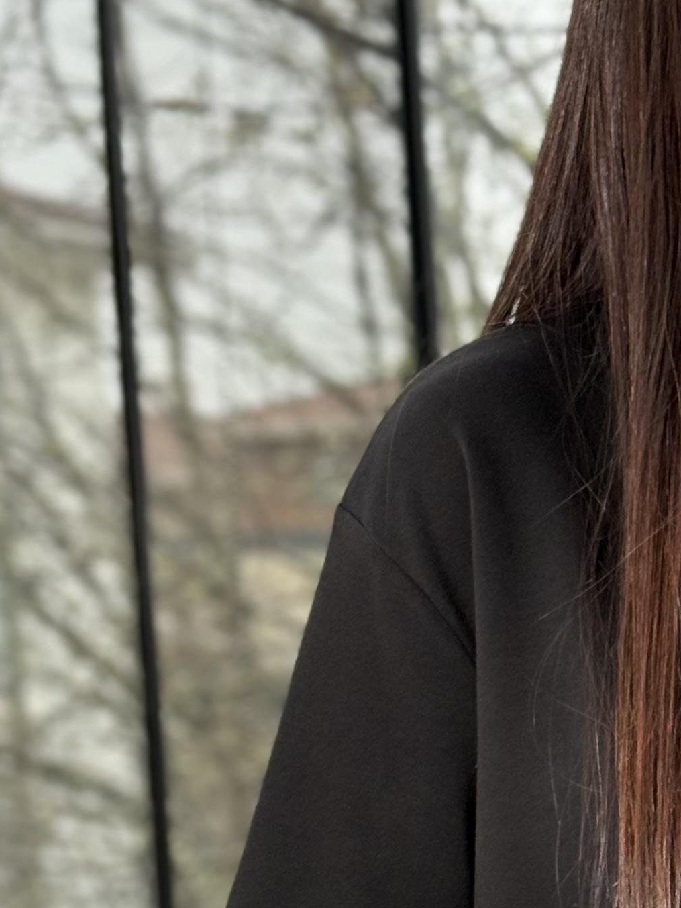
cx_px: 892
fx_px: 3750
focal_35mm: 143
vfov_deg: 13.6
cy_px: 888
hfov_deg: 10.2
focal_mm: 6.76
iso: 100
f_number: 1.78
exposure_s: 1/85
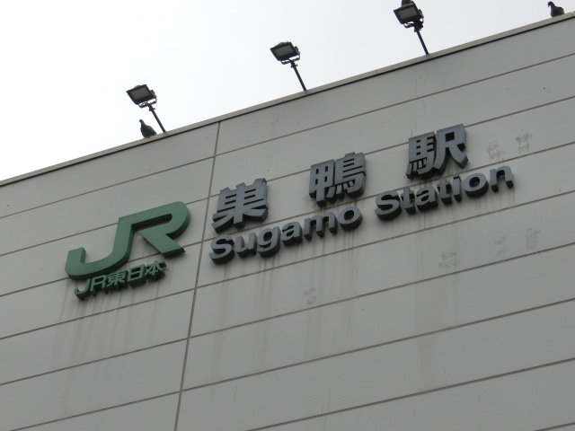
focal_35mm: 93
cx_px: 288
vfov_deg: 15.9
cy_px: 216
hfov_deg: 21.1
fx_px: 1545
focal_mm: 16.5
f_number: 5.6
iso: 80
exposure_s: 1/125
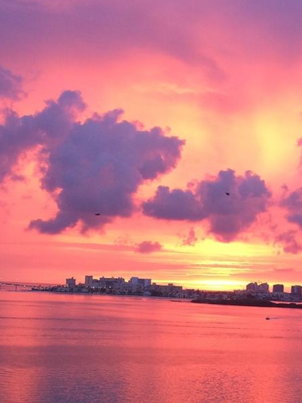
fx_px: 687
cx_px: 262
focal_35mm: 59
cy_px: 274
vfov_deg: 32.4
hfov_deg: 24.2
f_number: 2.2
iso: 64
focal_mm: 4.15
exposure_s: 1/30
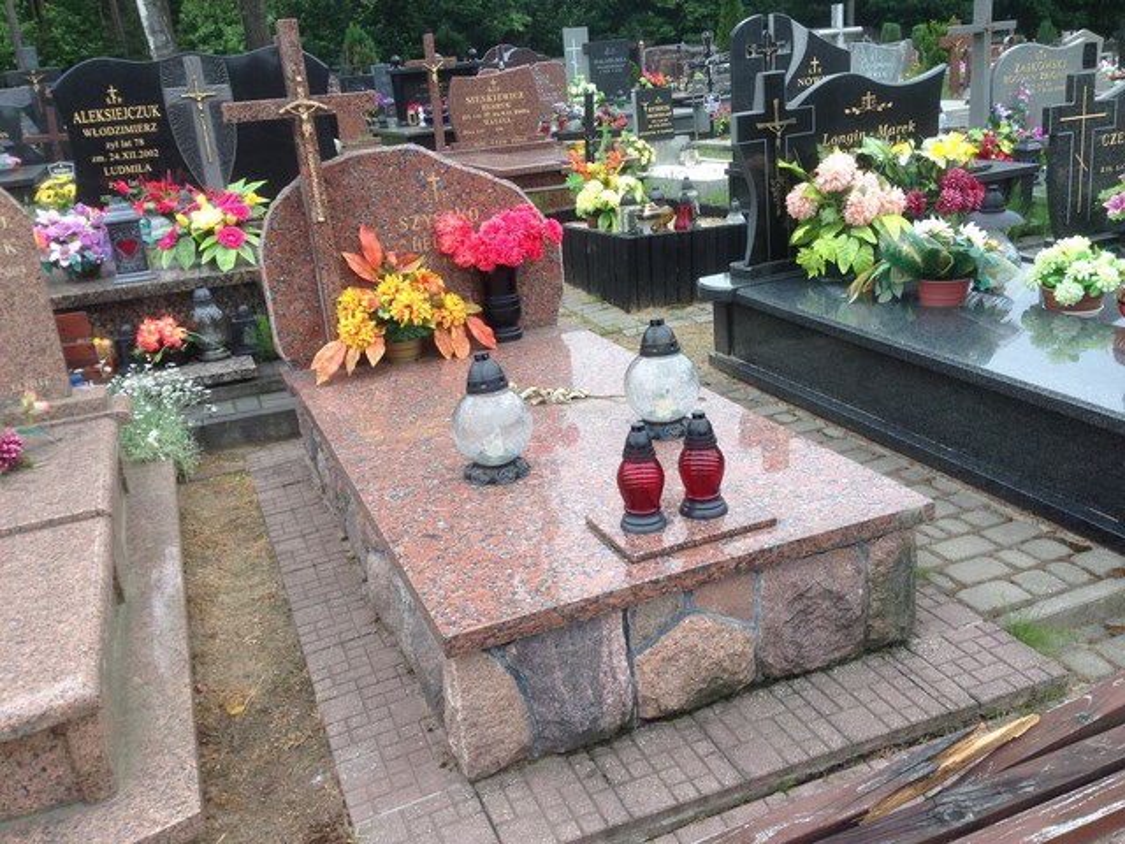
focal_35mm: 33
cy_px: 422
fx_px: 1072
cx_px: 562
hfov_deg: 55.4
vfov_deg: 42.9
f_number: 2.4
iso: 50
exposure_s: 1/516
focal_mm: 4.12
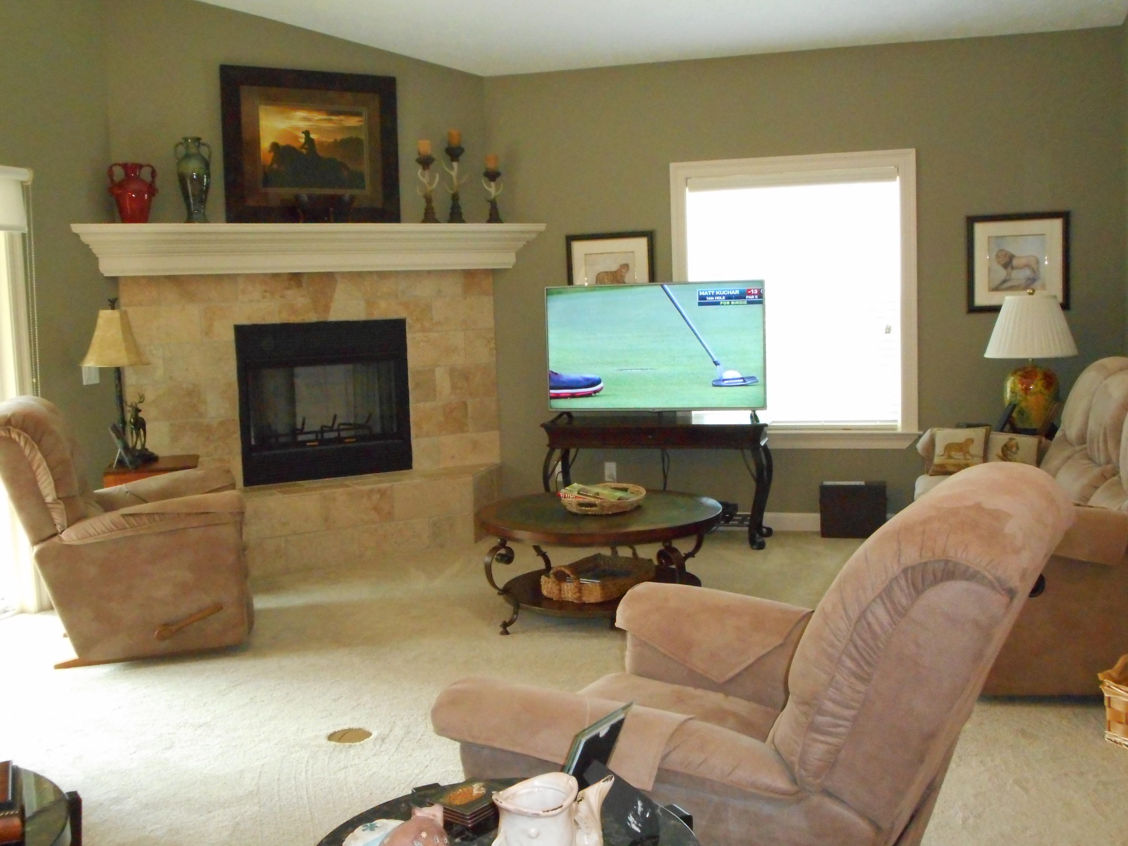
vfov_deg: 36.8
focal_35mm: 39
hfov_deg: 47.9
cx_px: 564
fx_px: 1271
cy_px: 423
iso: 900
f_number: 4.5
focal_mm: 6.9
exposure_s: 1/30
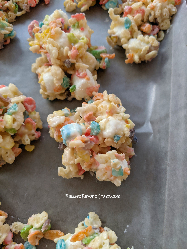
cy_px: 124
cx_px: 94
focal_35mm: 27
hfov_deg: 51.4
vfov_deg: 65.3
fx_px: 194
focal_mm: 4.44
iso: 72
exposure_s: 1/322
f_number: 1.8
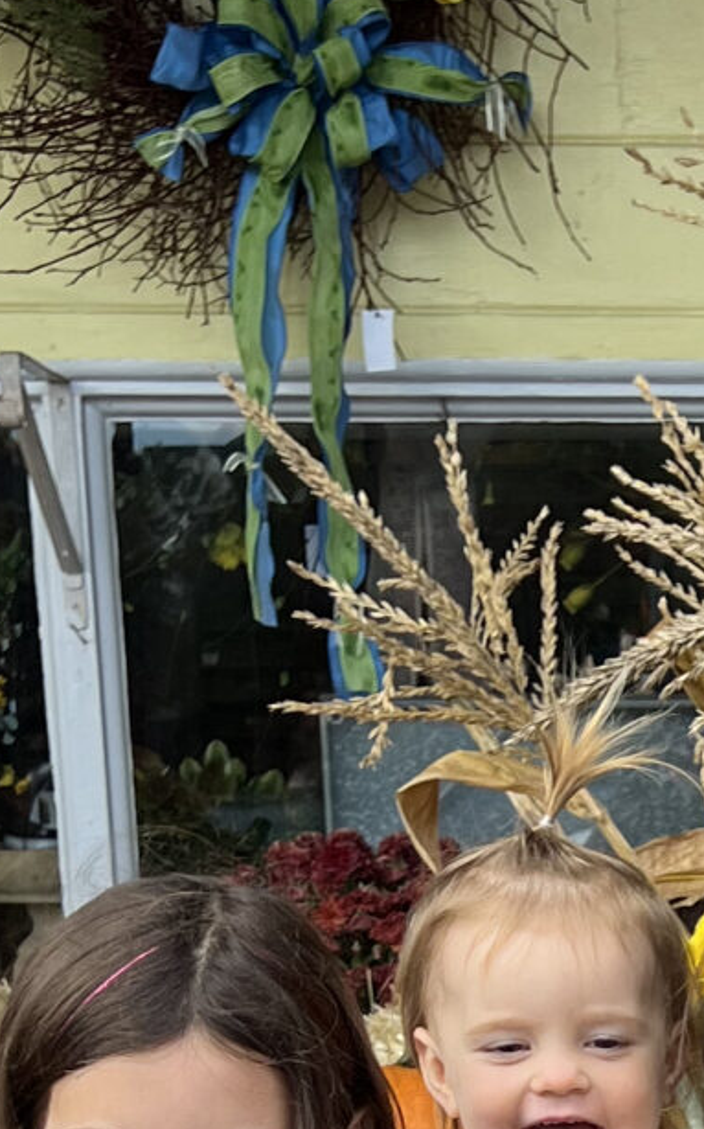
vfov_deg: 17.0
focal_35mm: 115
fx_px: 3535
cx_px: 1018
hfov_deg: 11.0
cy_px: 1519
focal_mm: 5.7
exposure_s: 1/1048
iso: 50
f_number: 1.5
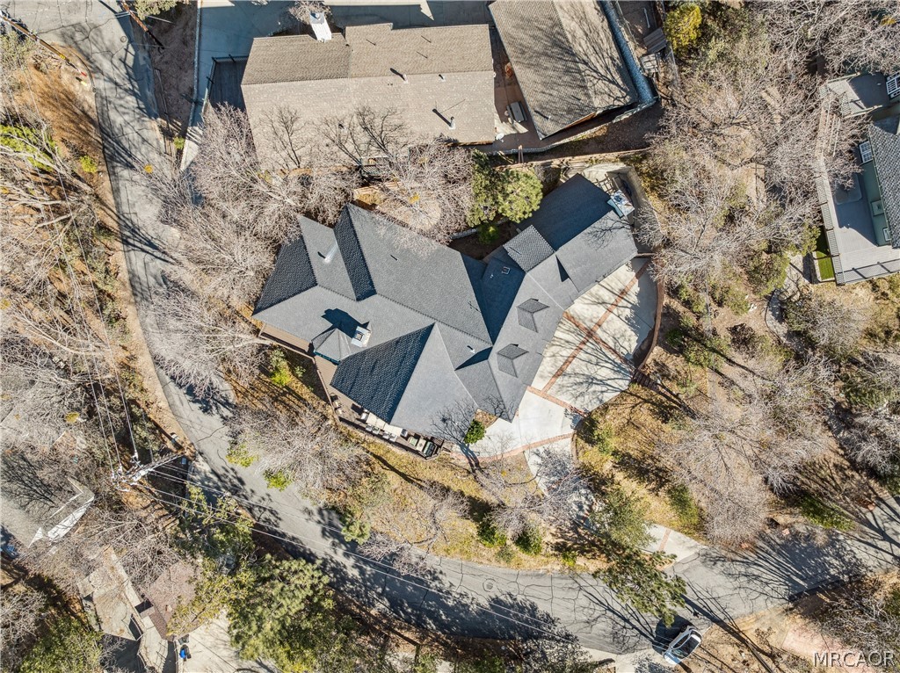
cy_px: 336
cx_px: 450
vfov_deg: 56.7
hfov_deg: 71.6
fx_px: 623
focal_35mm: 24
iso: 100
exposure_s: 1/30
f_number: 2.8
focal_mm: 12.3
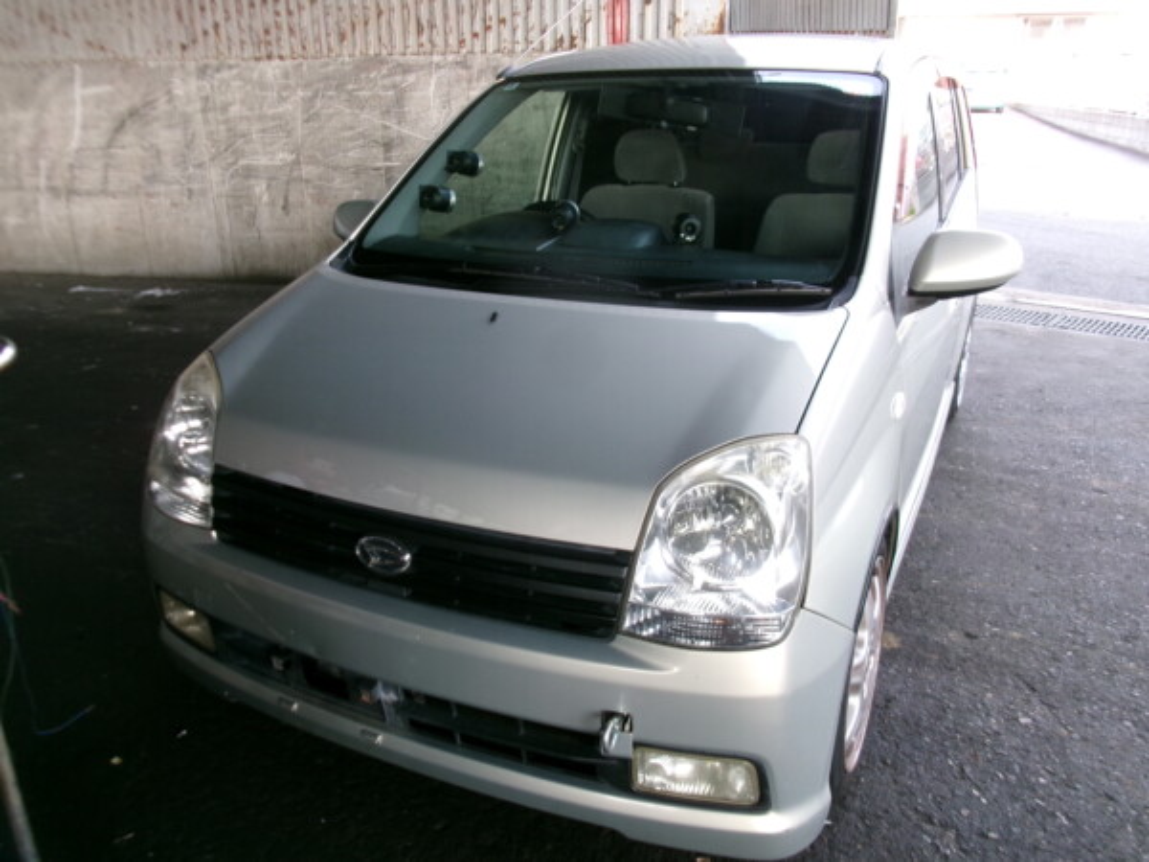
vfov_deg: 49.7
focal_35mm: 28
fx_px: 929
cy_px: 431
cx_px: 574
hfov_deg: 63.4
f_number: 3.9
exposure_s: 1/50
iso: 100
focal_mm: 5.1
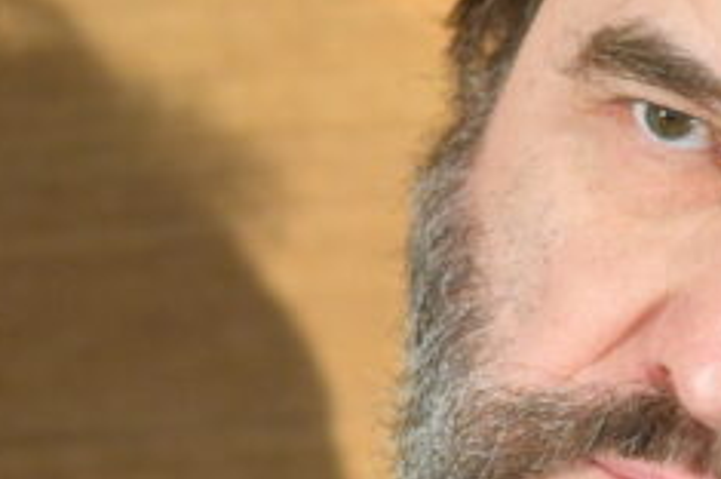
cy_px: 379
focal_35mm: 873
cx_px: 715
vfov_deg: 1.6
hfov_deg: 2.4
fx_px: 17460
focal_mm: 200
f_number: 2.8
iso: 3200
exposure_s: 1/250
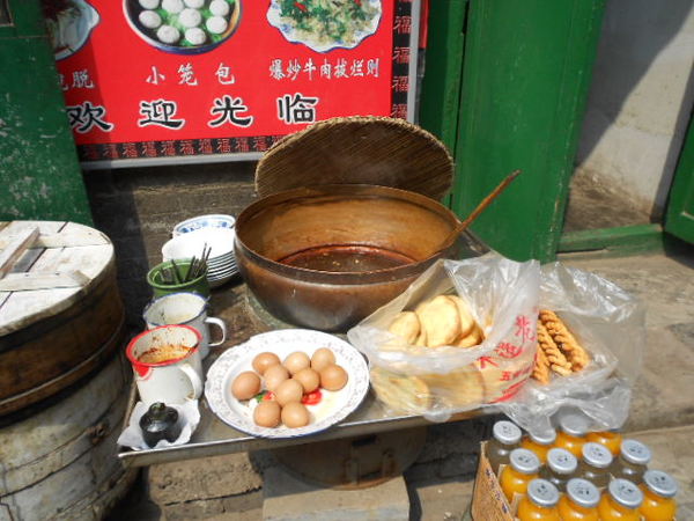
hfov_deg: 67.3
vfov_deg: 53.1
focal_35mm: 26
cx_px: 347
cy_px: 260
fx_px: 521
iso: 80
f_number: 3.2
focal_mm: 4.6
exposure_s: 1/400
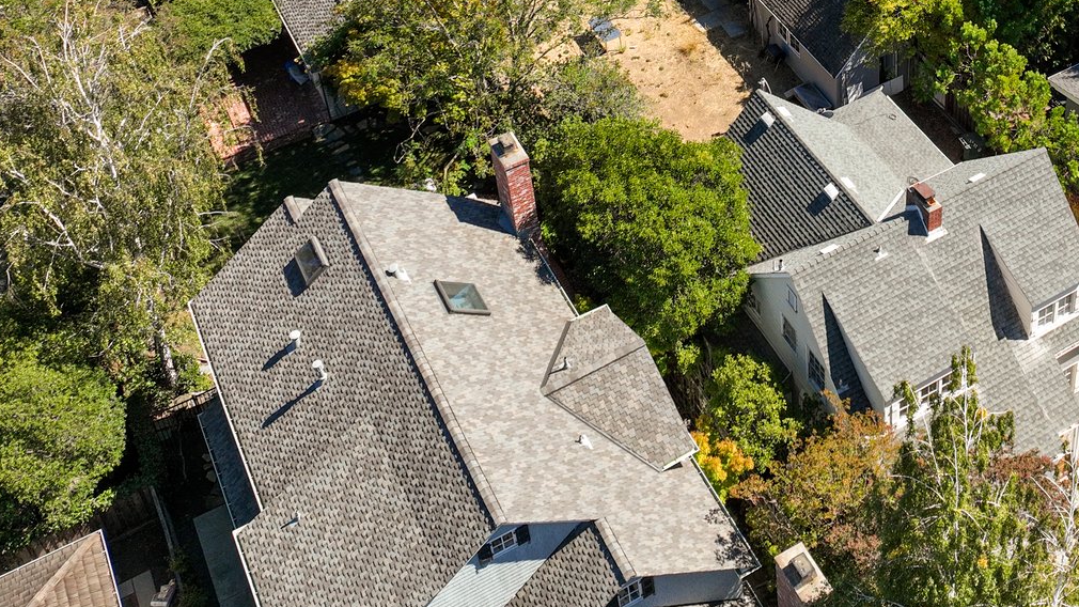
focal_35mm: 53
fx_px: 1516
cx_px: 859
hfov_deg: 37.8
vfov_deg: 21.0
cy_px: -134
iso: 110
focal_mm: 12.29
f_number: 2.8
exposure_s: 1/320
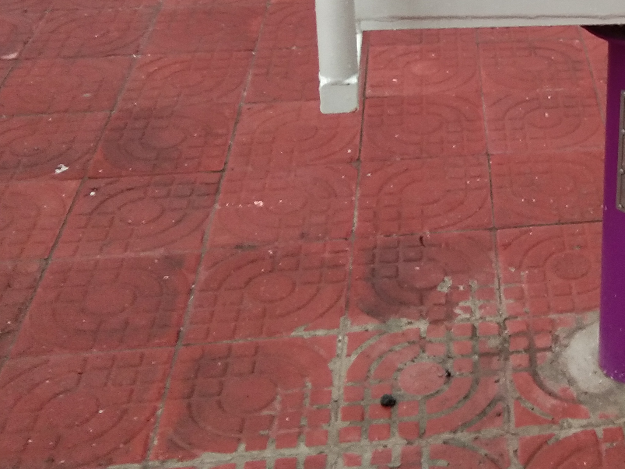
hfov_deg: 24.2
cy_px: 29
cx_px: 657
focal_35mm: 76
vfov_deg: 19.0
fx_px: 1372
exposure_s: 1/33.3
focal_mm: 3.69
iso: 320
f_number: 2.2
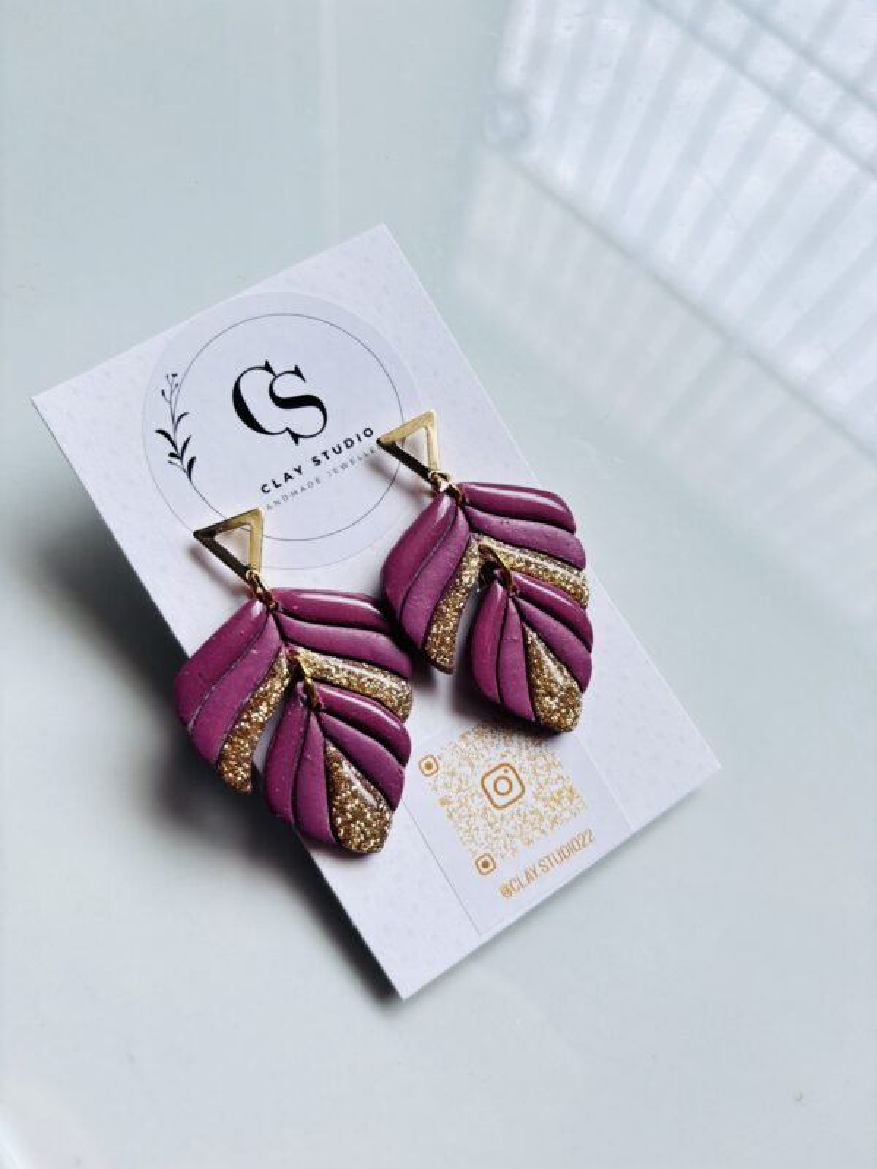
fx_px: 878
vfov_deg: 67.3
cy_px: 584
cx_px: 438
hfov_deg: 53.1
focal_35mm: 26
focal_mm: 5.96
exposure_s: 1/505
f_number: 1.6
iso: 50
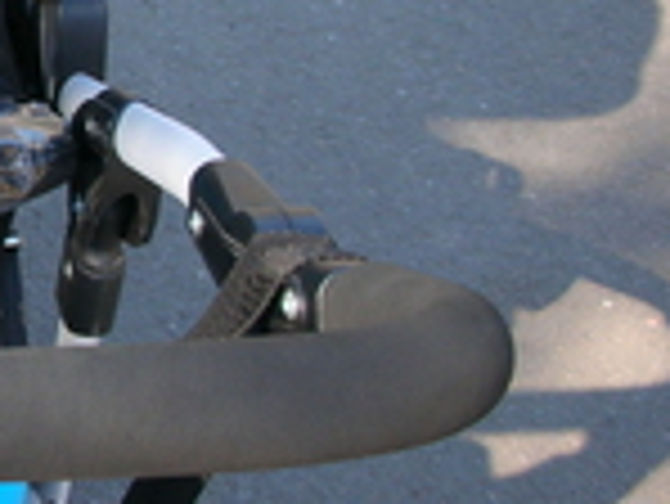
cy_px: 58
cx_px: -328
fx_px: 2053
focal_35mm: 106
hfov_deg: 16.8
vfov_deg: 13.9
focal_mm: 5.8
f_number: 3
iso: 50
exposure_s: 1/186
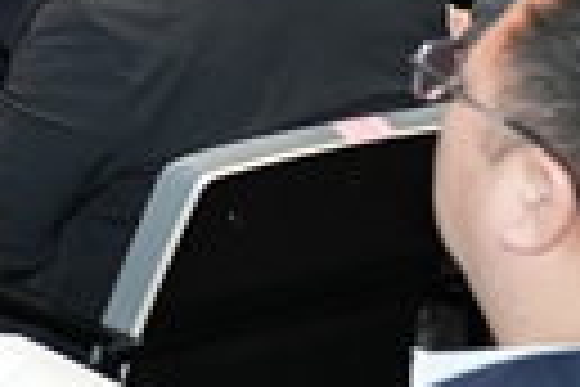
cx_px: -877
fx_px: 2674
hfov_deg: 10.4
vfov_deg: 7.9
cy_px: -353
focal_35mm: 166
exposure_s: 1/100
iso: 1600
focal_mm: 33
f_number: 4.5
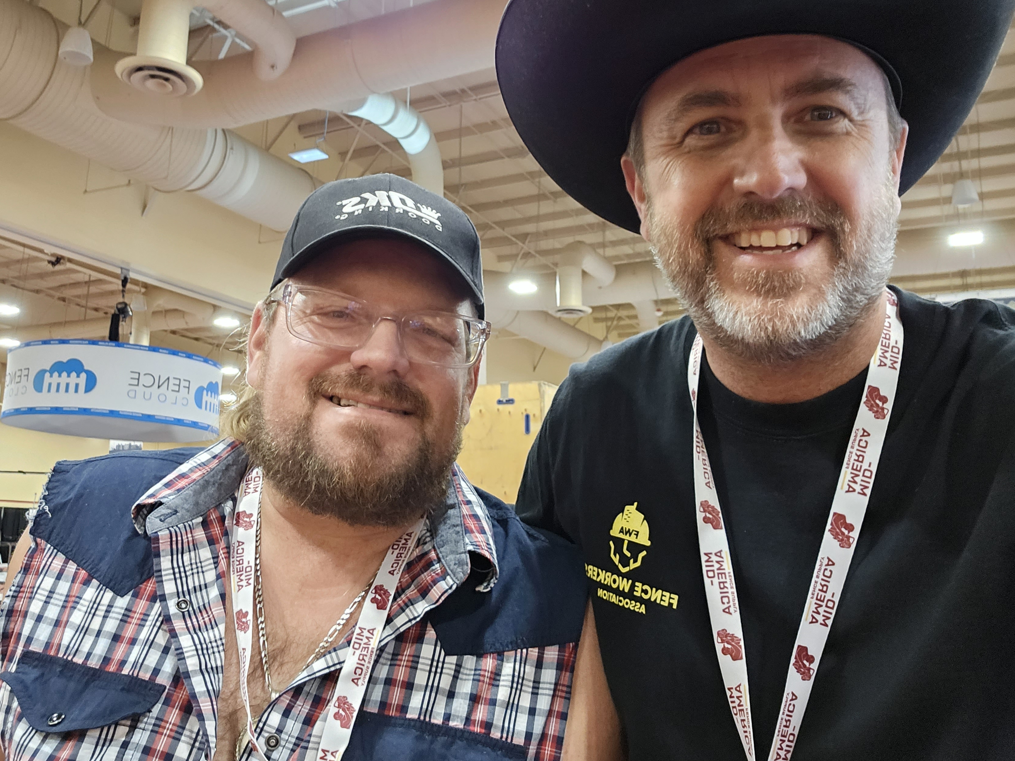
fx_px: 880
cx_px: 436
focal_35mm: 30
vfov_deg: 46.6
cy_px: 315
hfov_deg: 59.7
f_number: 2.2
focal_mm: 3.3
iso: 500
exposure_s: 1/30
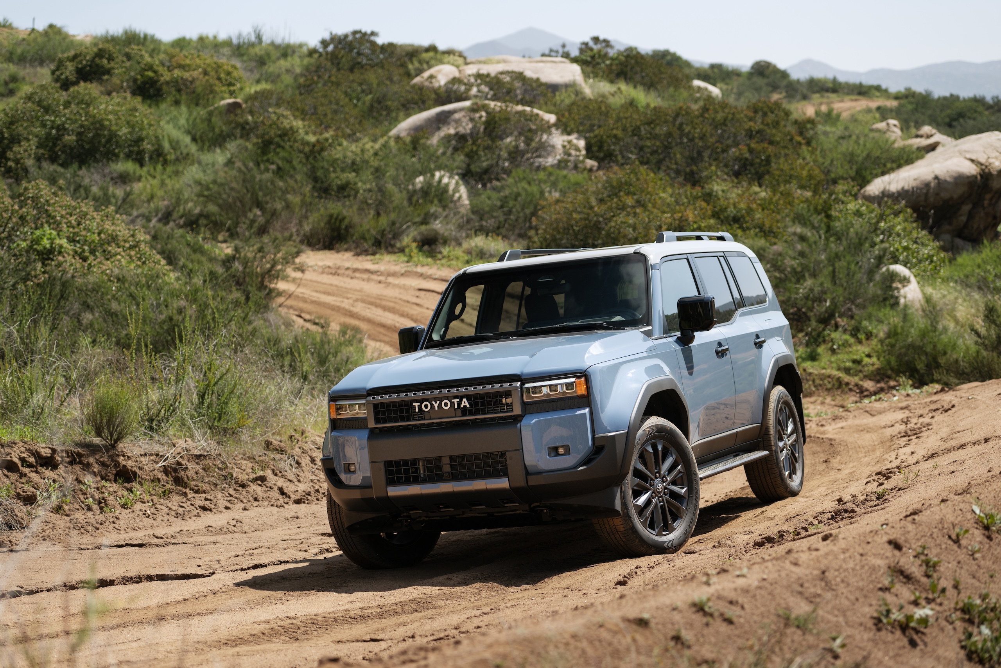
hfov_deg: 27.0
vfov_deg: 18.2
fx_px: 2085
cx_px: 500
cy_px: 334
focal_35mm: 75
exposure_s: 1/1000
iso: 160
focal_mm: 75
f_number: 3.5
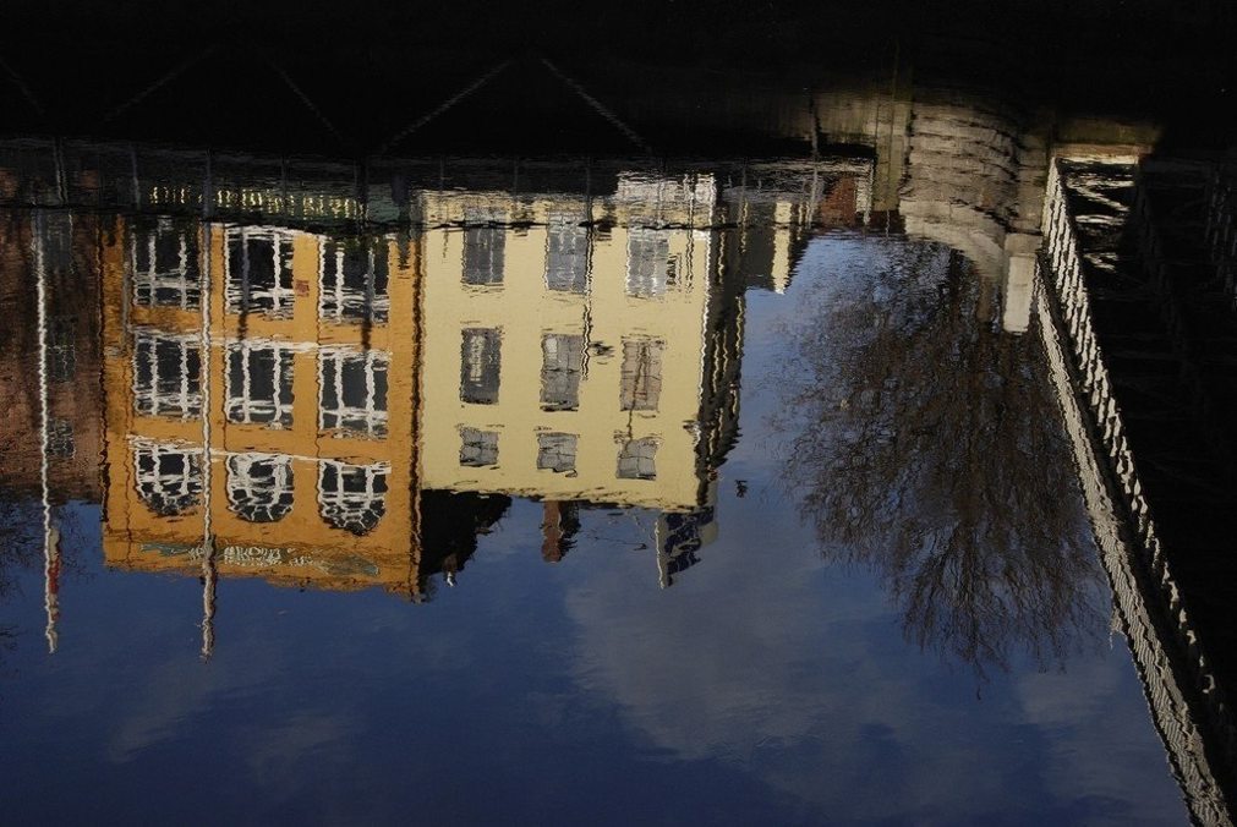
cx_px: 618
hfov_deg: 29.2
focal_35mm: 69
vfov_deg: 19.8
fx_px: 2373
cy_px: 414
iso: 400
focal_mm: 46
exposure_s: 1/320
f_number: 9
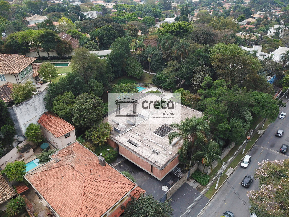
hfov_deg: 67.3
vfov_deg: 53.1
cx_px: 144
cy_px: 108
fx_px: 217
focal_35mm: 26
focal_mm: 4.7
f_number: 2.2
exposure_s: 1/803
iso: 100
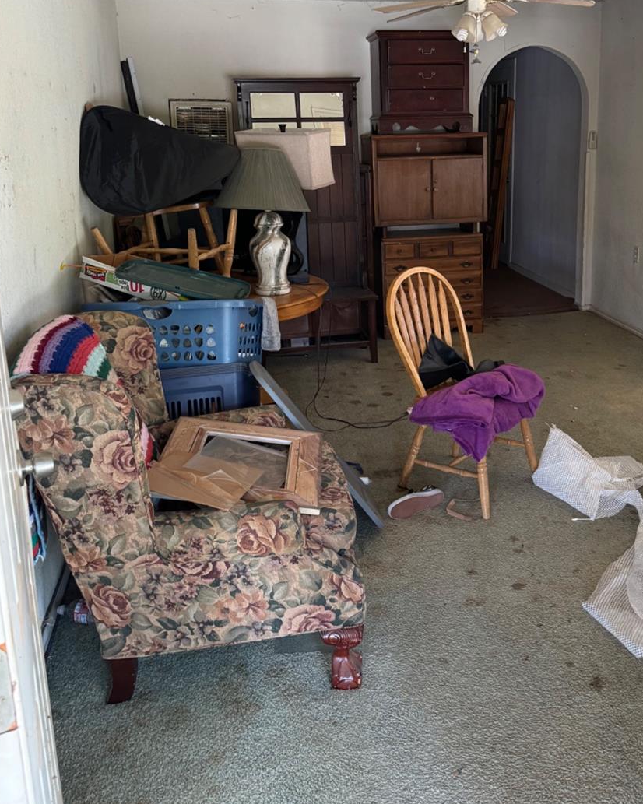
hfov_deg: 42.9
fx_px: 809
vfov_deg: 52.3
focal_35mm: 34
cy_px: 302
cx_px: 414
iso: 320
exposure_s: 1/60
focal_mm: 6.86
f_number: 1.78
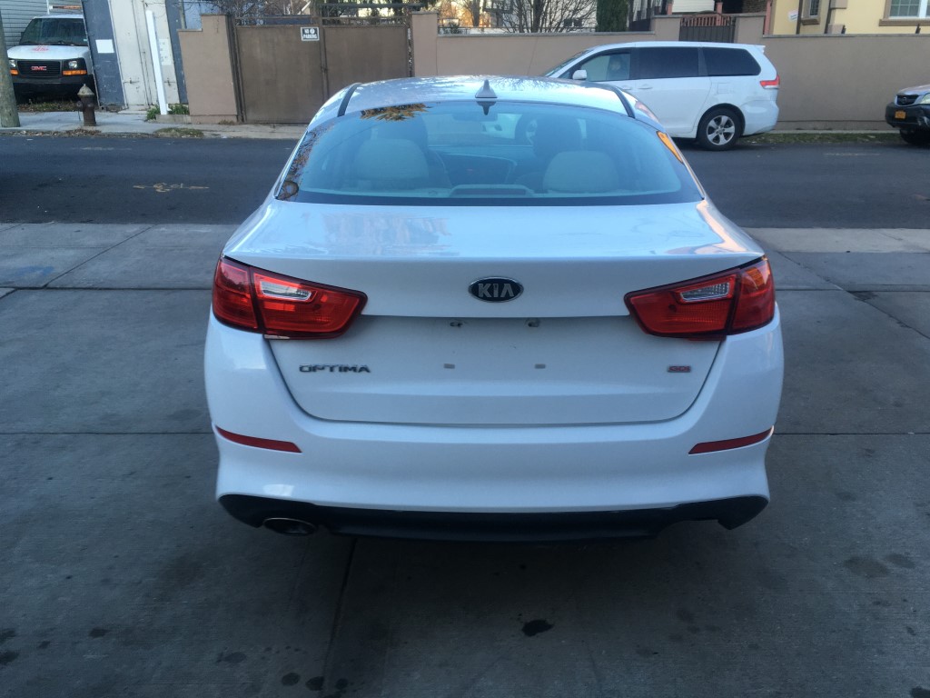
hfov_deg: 61.7
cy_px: 349
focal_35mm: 29
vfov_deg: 48.2
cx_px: 465
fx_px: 779
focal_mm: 4.15
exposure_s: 1/120
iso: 25
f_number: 2.2
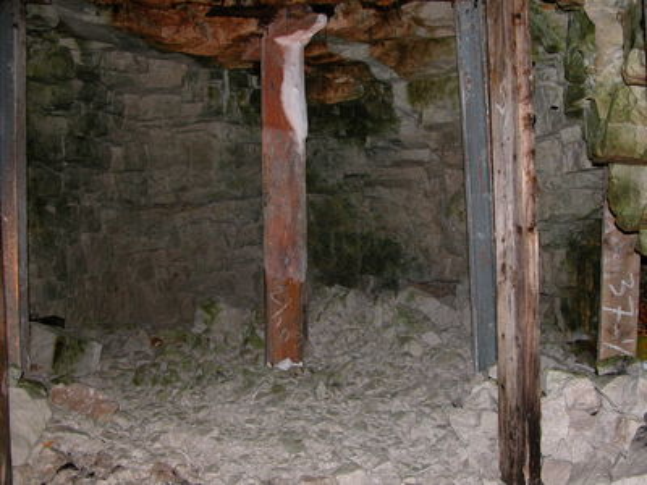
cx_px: 324
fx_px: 692
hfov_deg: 50.1
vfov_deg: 38.7
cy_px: 242
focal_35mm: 37
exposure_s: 1/60
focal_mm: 9.5
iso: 100
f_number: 2.8
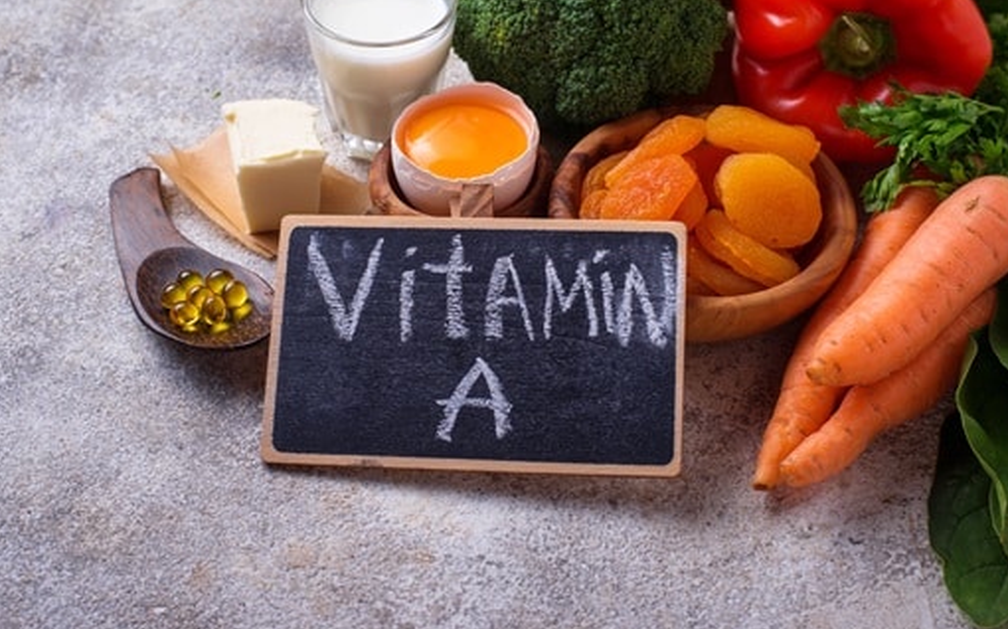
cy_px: 245
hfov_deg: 34.0
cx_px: 455
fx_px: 1647
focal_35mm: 60
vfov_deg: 21.6
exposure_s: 1/100
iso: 100
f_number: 9
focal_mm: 50
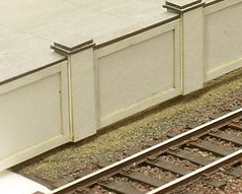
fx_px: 1826
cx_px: 379
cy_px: -193
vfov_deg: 5.9
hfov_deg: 7.4
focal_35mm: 255
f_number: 7.4
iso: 50
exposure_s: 1.28
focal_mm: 12.6
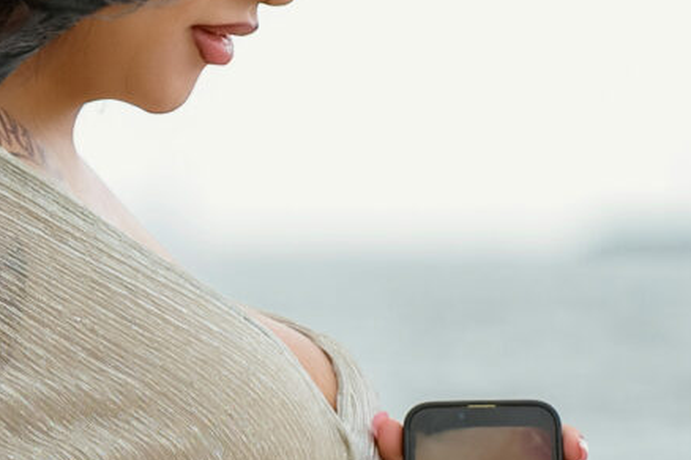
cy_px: 970
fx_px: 21323
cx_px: 500
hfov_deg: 1.9
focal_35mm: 1111
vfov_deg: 1.2
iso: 125
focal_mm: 190
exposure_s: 1/200
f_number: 5.6
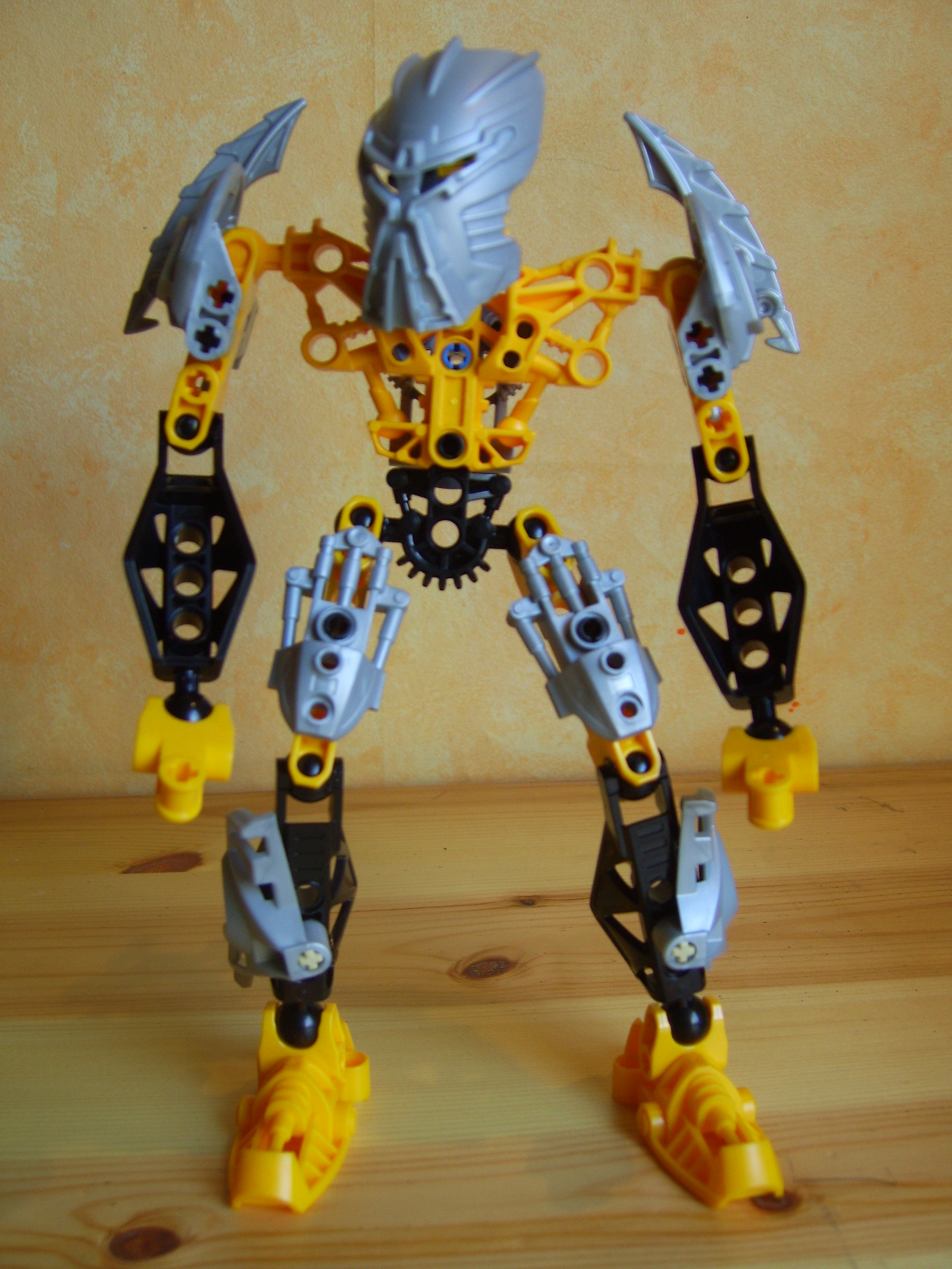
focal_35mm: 38
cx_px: 476
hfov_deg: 37.7
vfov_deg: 49.0
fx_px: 1393
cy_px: 634
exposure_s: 1/30
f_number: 2.8
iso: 50
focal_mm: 7.8
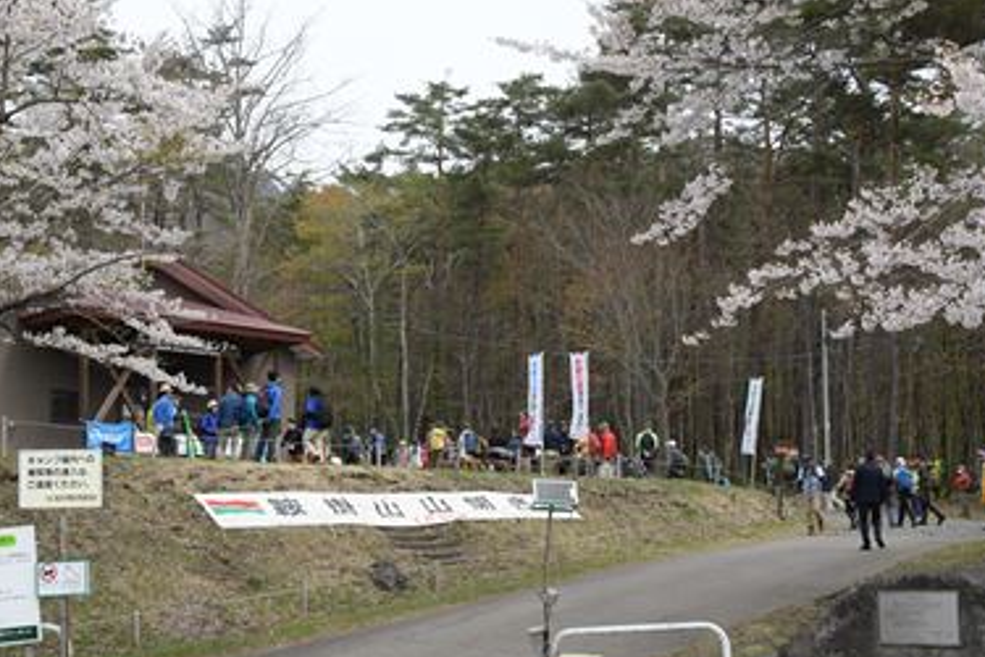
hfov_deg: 41.1
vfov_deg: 28.0
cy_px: 411
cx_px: 462
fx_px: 1313
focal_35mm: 48
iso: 3200
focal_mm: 24
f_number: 16
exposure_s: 1/1000
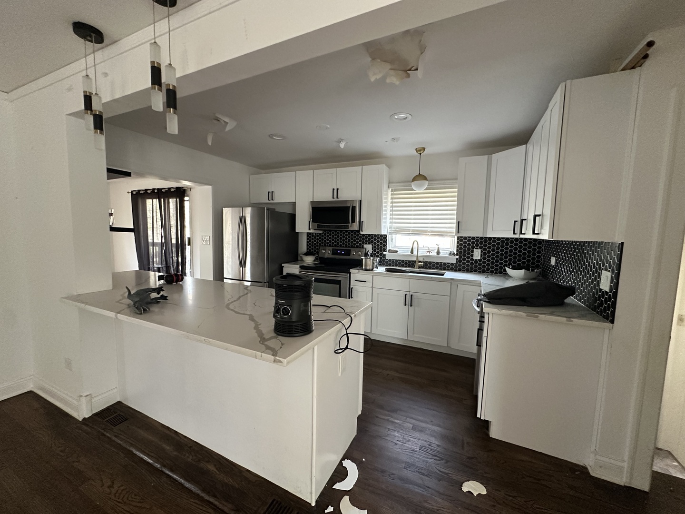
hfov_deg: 102.1
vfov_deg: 85.7
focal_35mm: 14
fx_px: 277
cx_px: 342
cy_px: 257
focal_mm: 2.22
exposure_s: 1/60
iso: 500
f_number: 2.2
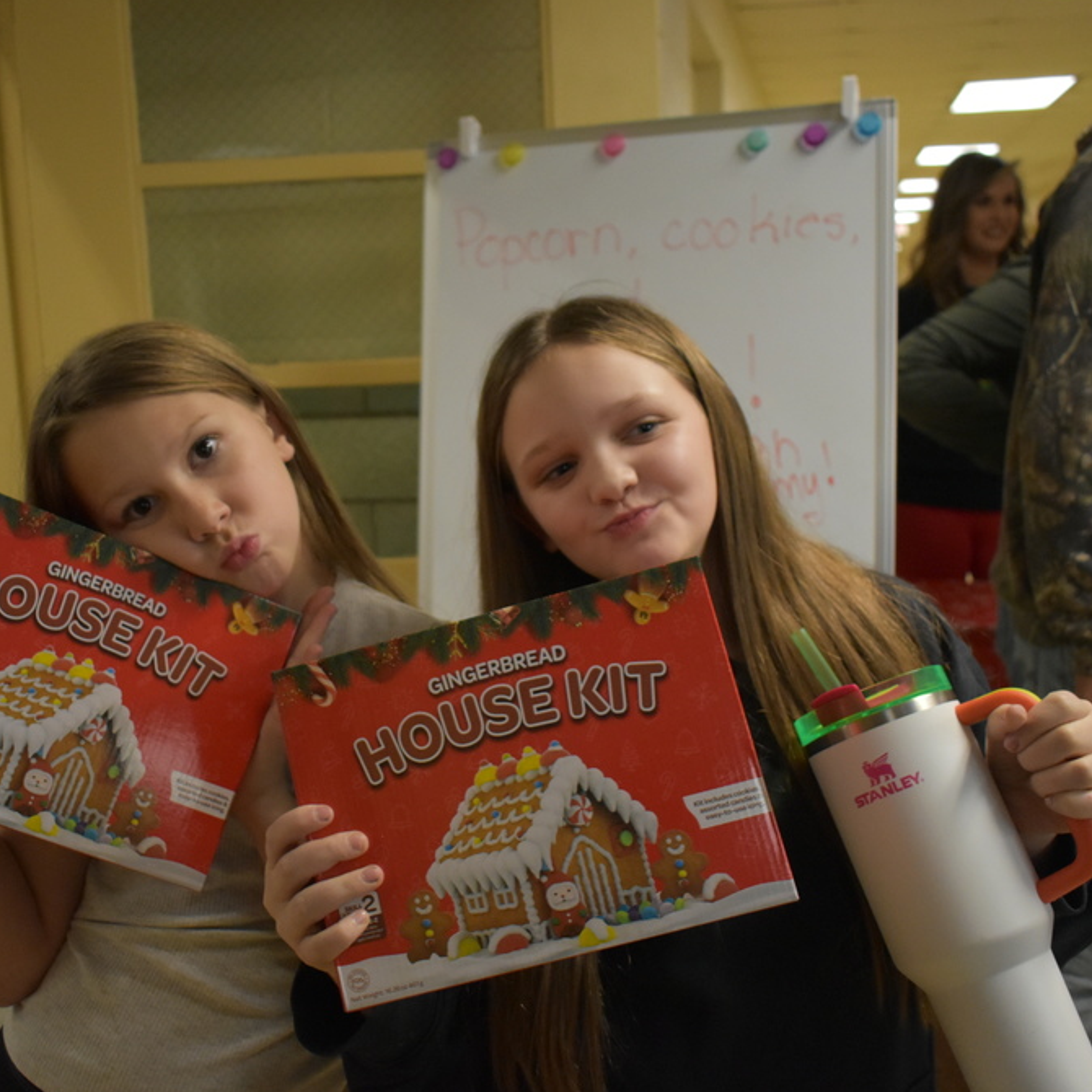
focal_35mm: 39
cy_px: 547
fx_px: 1392
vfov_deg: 42.8
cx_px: 455
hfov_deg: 42.7
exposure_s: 1/125
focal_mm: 20
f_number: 3.8
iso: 2200
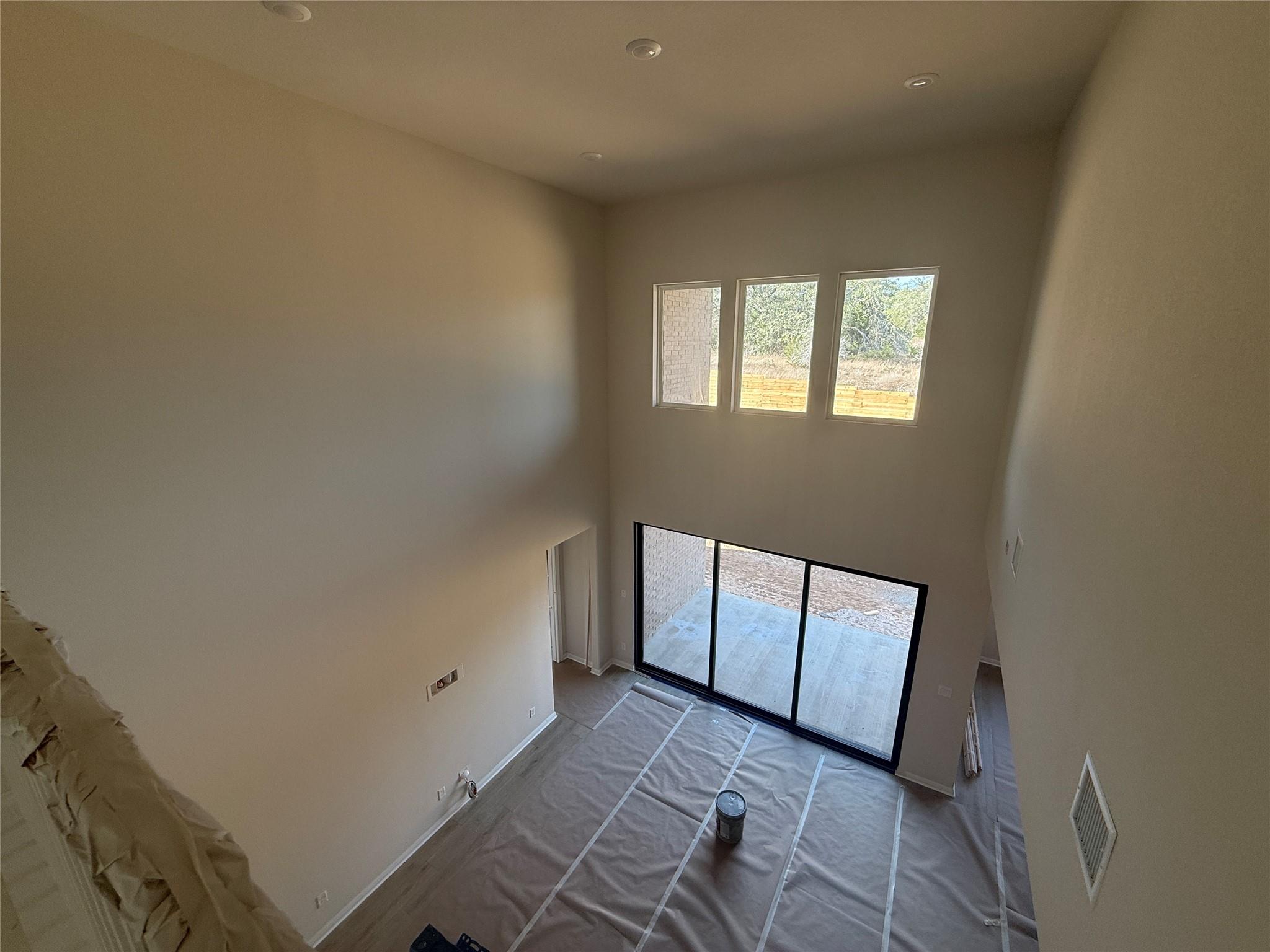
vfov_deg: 85.7
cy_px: 476
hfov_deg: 102.1
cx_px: 635
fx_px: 514
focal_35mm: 14
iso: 64
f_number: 2.2
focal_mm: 2.22
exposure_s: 1/110
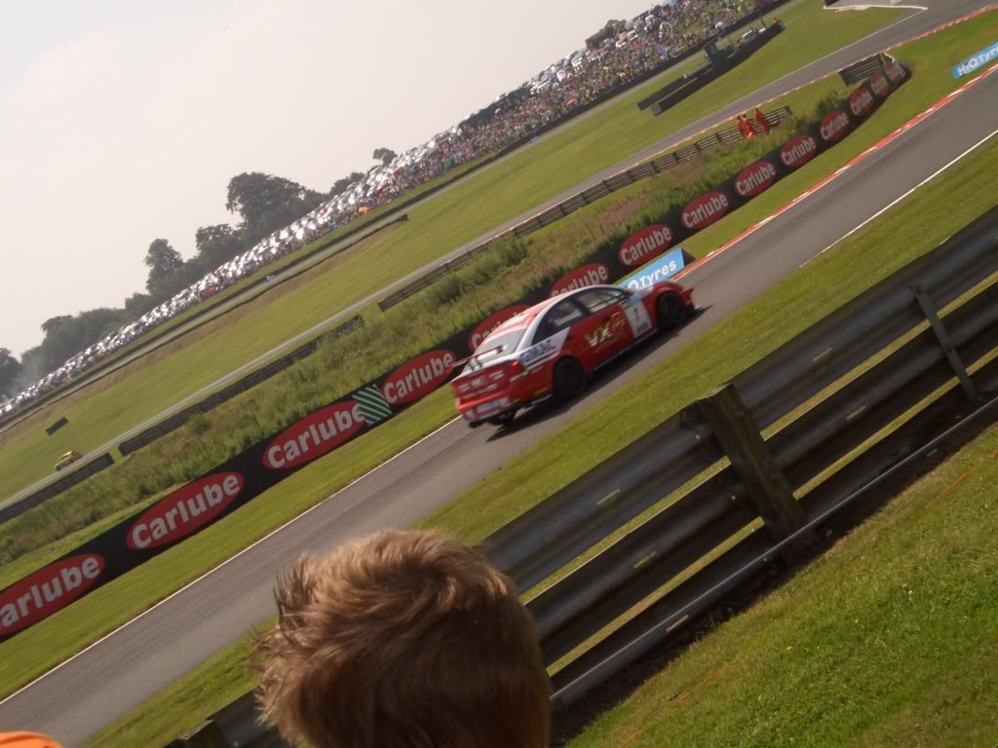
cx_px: 499
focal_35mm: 61
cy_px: 374
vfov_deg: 24.0
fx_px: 1759
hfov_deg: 31.7
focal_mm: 8.1
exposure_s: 1/500
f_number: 5
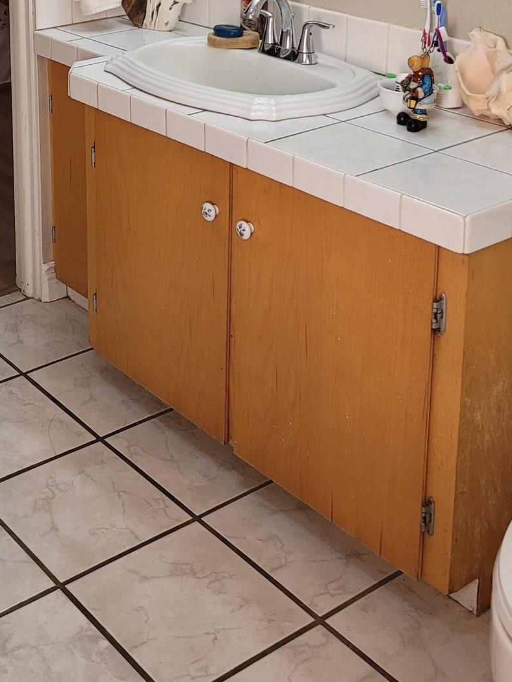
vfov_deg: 31.6
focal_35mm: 57
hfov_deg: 24.8
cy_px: 23
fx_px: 1124
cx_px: 44
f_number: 1.8
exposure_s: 1/120
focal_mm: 5.4
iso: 160
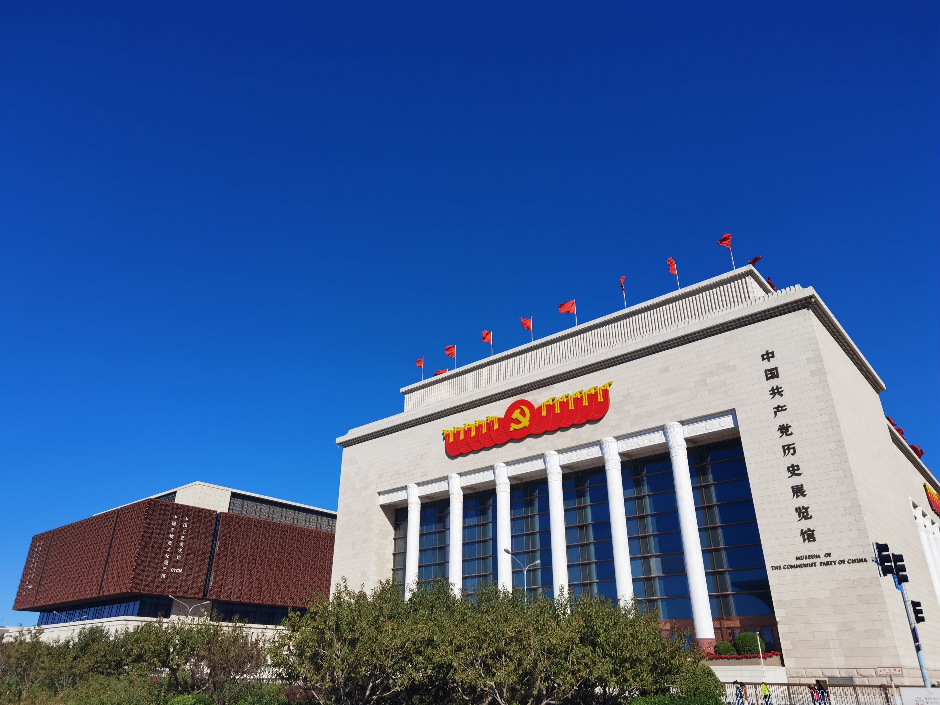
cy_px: 352
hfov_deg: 71.6
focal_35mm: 24
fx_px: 652
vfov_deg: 56.8
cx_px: 470
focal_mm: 6.71
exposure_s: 1/10000
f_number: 1.9
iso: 50
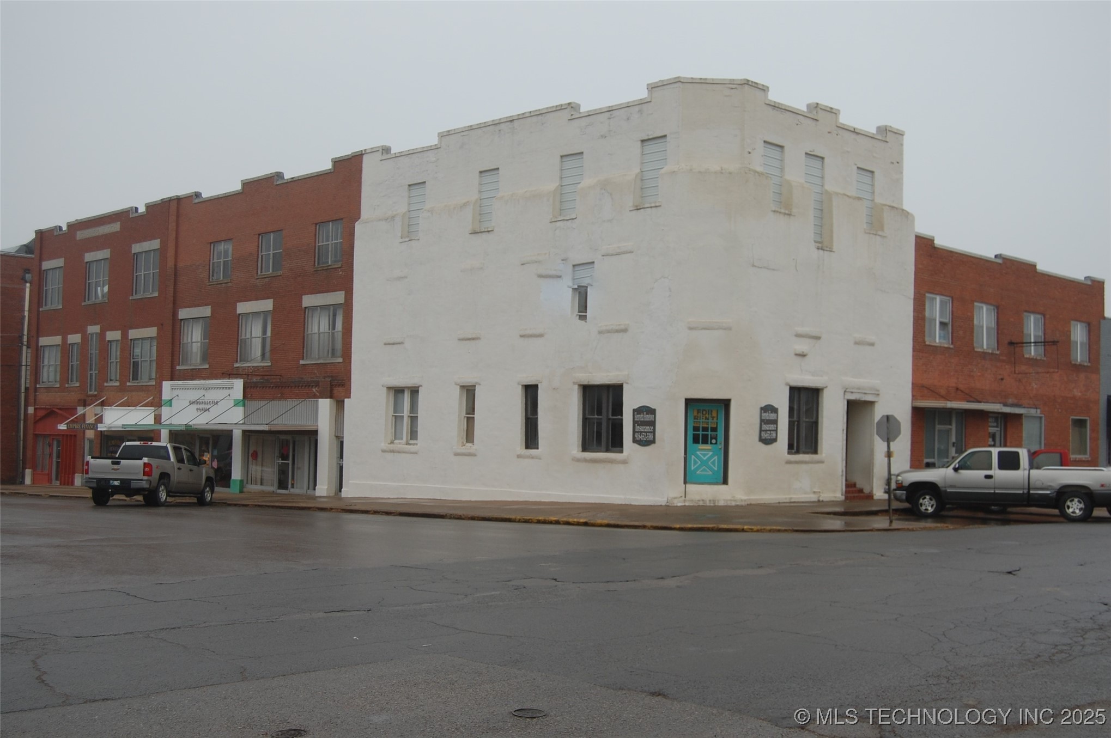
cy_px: 369
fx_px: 1295
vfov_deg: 31.8
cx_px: 556
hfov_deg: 46.4
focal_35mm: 42
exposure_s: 1/125
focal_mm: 28
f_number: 5.6
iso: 200
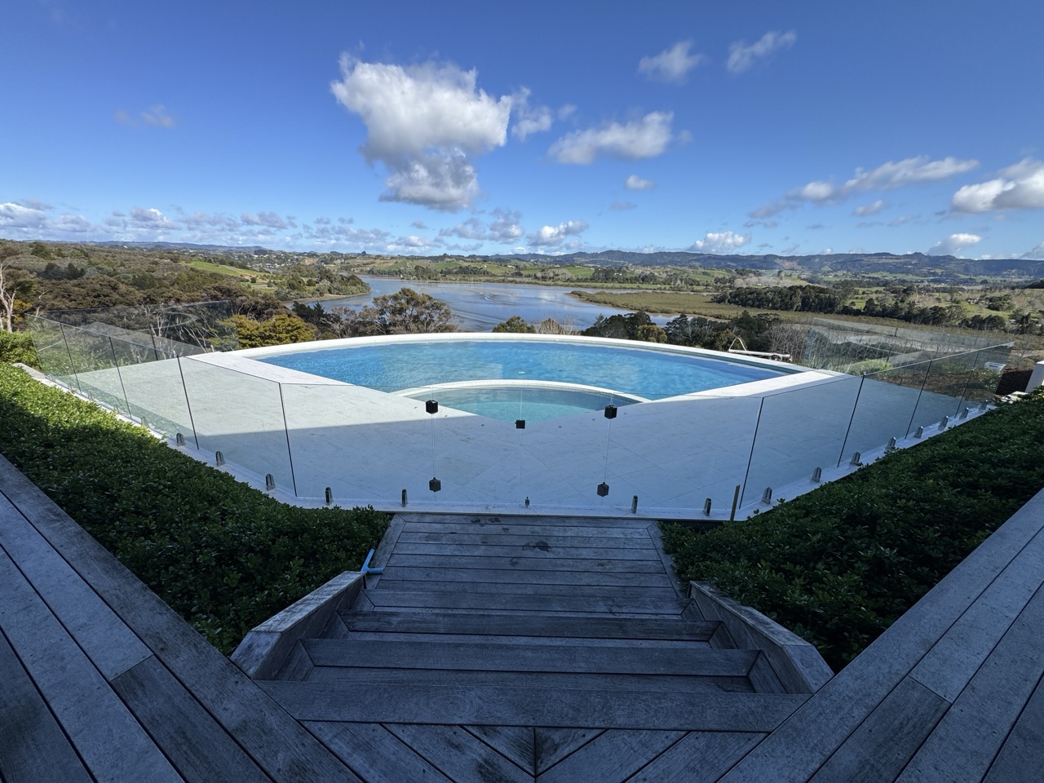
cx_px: 522
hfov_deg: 102.1
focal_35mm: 14
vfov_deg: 85.7
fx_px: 422
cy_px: 392
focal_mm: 2.22
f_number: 2.2
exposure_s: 1/1748
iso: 50
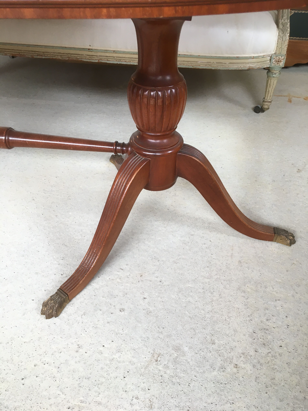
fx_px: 344
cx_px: 154
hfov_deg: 48.2
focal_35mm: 29
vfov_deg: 61.7
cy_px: 206
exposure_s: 1/33
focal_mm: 4.15
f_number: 2.2
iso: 40
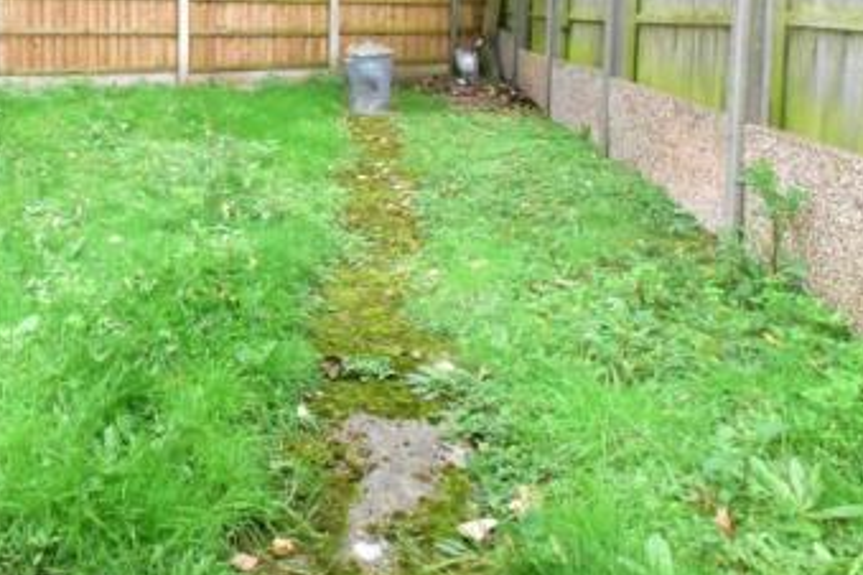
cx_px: 246
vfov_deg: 41.6
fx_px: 695
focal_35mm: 29
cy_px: 62
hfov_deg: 61.1
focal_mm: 10
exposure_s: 1/200
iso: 12800
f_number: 16
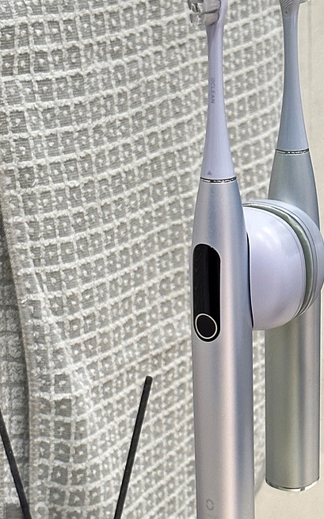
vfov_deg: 24.6
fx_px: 1186
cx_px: 320
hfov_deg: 15.3
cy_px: 309
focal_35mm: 84
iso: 100
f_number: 1.78
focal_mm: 6.86
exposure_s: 1/60
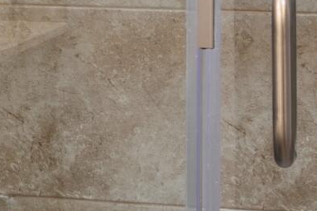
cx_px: -317
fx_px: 2007
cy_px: -106
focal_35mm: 228
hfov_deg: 8.6
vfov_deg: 6.0
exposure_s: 1/1.25
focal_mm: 20
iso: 100
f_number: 5.6
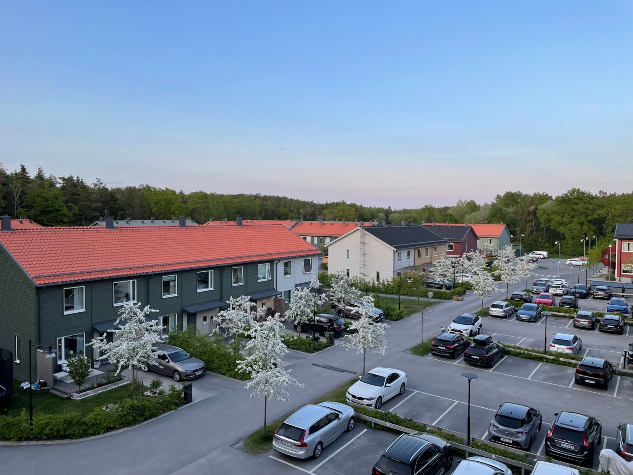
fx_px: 475
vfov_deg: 53.1
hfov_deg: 67.3
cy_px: 238
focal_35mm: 26
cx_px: 316
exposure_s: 1/296
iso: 32
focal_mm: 4.2
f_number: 1.6
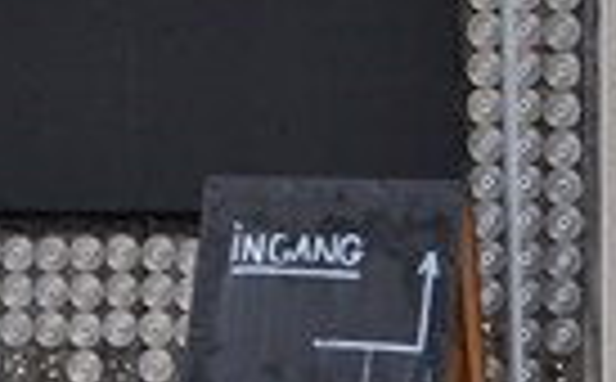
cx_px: -112
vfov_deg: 5.1
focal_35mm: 255
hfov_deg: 8.2
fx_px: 4272
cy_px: -81
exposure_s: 1/125
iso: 180
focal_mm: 38
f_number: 5.6
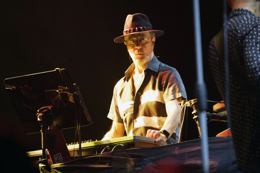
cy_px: 86
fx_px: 1443
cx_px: 130
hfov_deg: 10.3
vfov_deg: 6.9
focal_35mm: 200
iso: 3200
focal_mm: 200
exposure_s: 1/80
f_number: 5.6
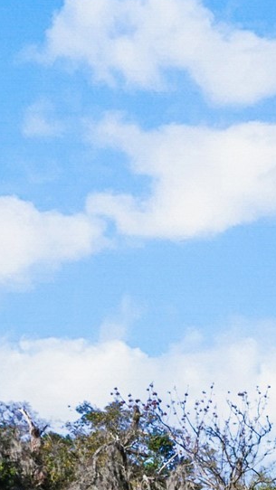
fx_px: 585
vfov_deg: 41.2
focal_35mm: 45
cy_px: 459
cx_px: 474
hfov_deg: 20.3
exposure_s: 1/1600
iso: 200
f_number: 11
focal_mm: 7
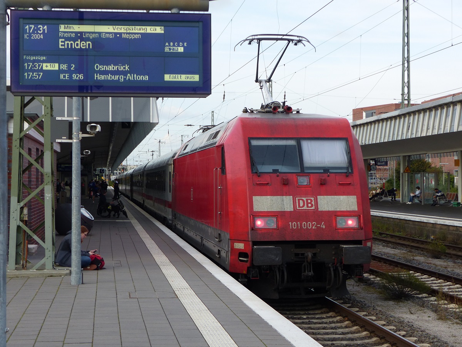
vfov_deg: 20.4
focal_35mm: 72
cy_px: 174
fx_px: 961
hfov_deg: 27.0
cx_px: 231
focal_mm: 13
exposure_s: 1/250
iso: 100
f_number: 4
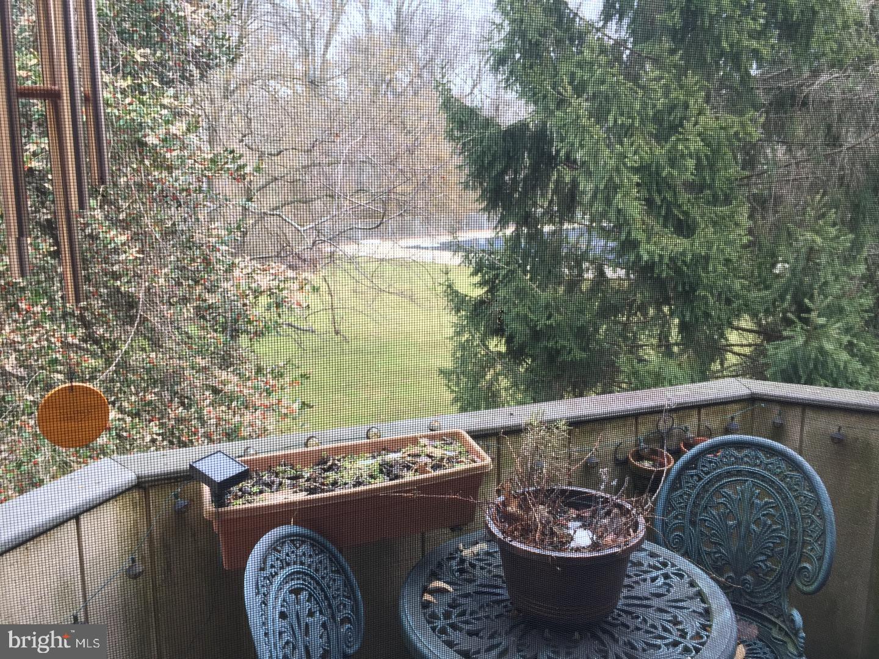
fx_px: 736
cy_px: 330
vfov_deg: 48.2
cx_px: 440
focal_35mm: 29
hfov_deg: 61.7
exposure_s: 1/120
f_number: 2.2
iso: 50
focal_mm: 4.15
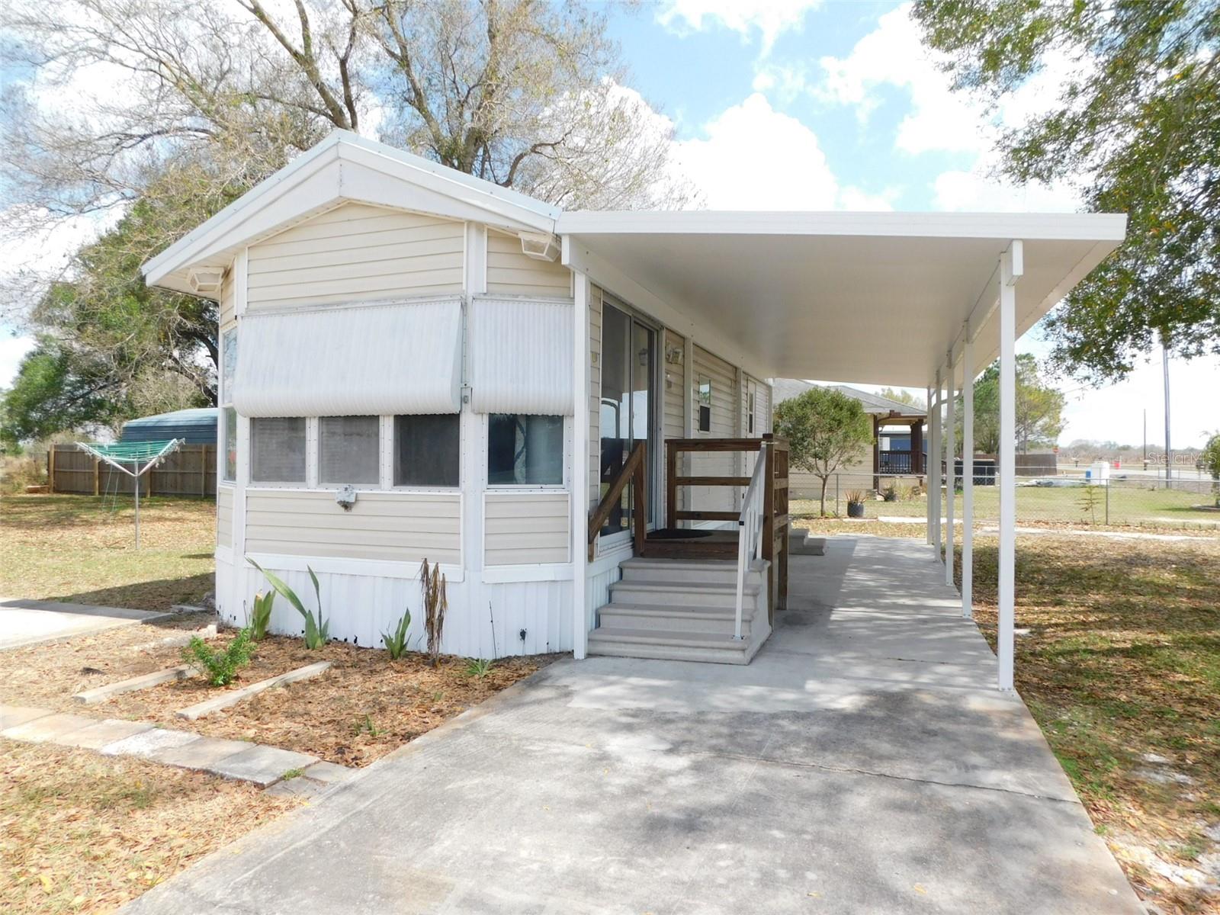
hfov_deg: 73.9
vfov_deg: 58.9
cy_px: 458
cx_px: 610
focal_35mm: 23
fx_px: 811
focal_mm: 4
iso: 125
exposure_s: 1/800
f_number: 3
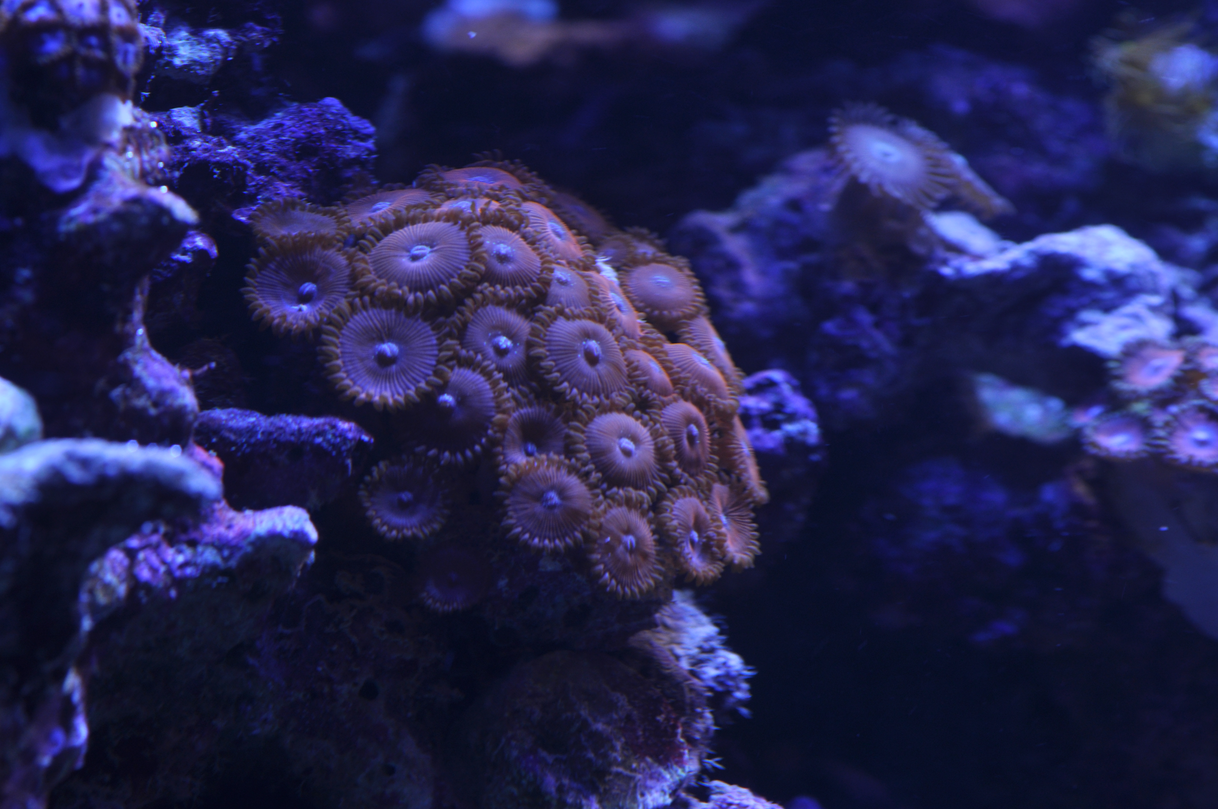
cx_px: 609
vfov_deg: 15.2
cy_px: 404
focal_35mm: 90
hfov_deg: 22.6
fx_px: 3041
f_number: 7.1
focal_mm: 60
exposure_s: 1/40
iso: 200
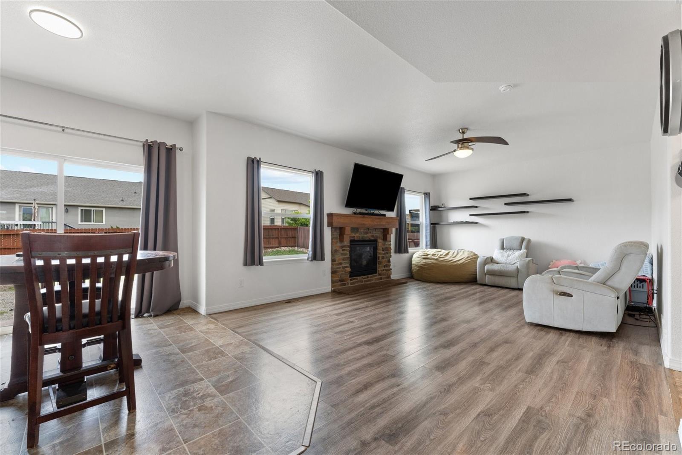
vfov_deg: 77.3
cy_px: 228
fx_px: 284
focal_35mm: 15
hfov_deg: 100.4
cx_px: 341
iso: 400
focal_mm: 15
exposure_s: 1/6
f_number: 9
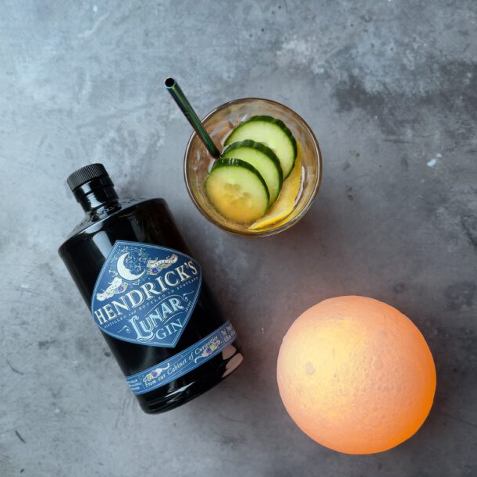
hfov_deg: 51.1
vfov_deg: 51.1
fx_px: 499
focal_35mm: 32
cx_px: 244
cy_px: 247
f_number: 1.6
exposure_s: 1/105
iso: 125
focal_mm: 5.1
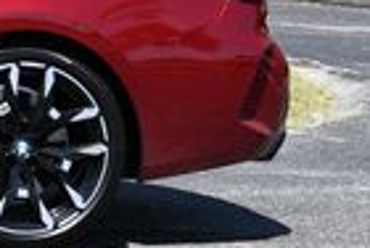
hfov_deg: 8.7
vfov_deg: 6.2
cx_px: -462
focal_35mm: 219
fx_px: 2256
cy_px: -201
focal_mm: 24
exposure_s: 1/250
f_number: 8
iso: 110
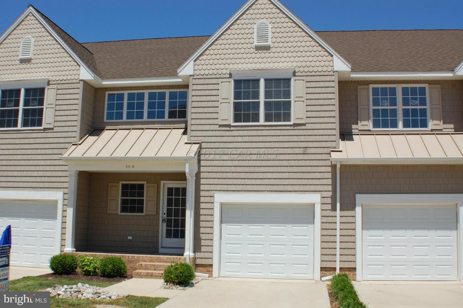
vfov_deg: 28.0
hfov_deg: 41.1
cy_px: 154
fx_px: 617
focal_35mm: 48
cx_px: 232
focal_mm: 32
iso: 200
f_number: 10
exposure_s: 1/400
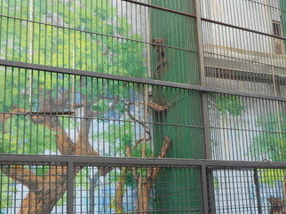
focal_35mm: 47
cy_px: 129
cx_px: 216
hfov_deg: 39.3
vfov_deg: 30.8
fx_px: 388
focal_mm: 4.9
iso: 80
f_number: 3.5
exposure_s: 1/180
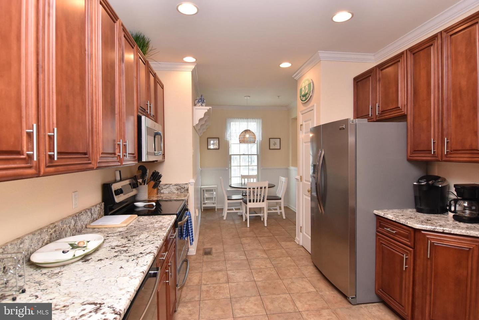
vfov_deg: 67.5
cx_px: 240
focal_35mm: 18
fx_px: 240
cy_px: 160
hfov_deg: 90.0
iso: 800
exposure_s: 1/80
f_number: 7.1
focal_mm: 12
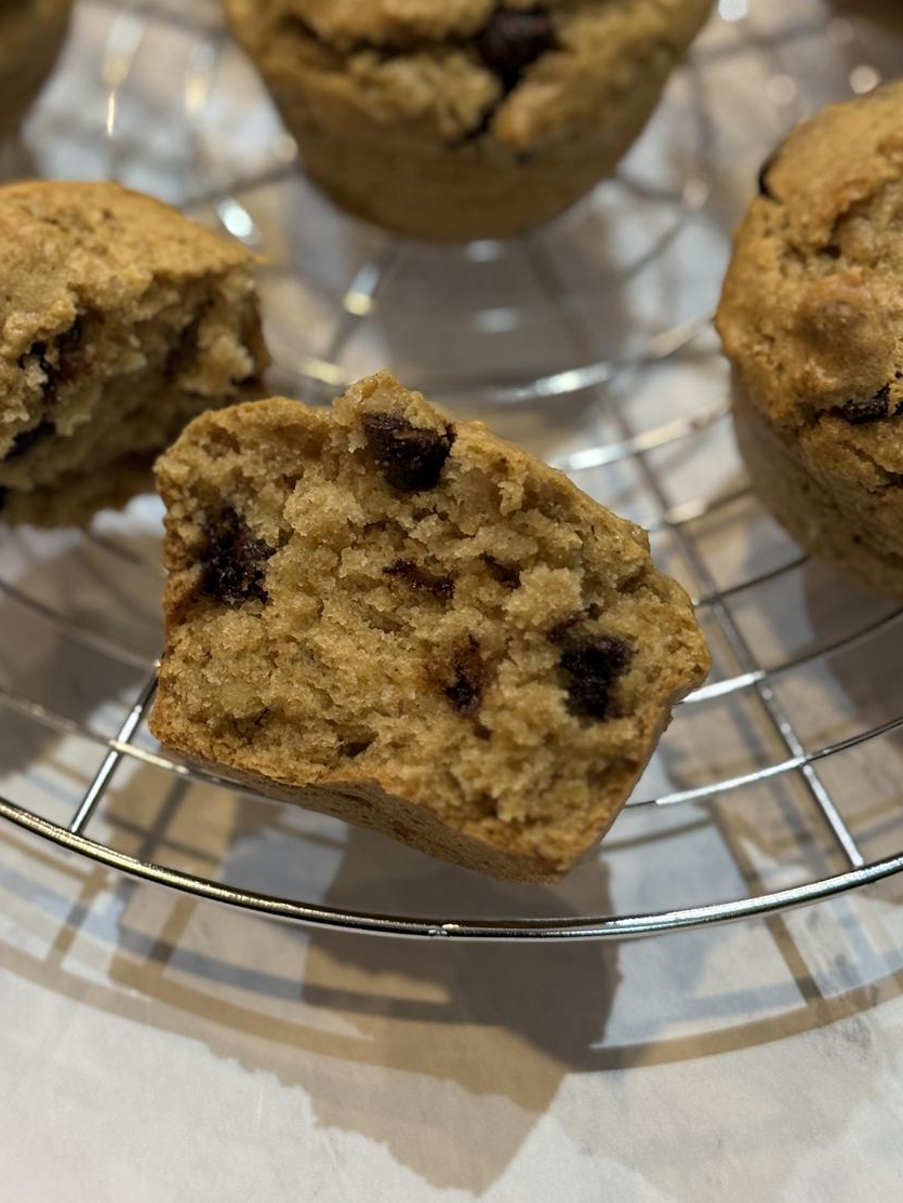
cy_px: 462
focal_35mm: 69
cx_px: 348
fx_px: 2399
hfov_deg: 21.3
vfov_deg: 28.1
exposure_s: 1/60
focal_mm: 6.76
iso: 160
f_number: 1.78
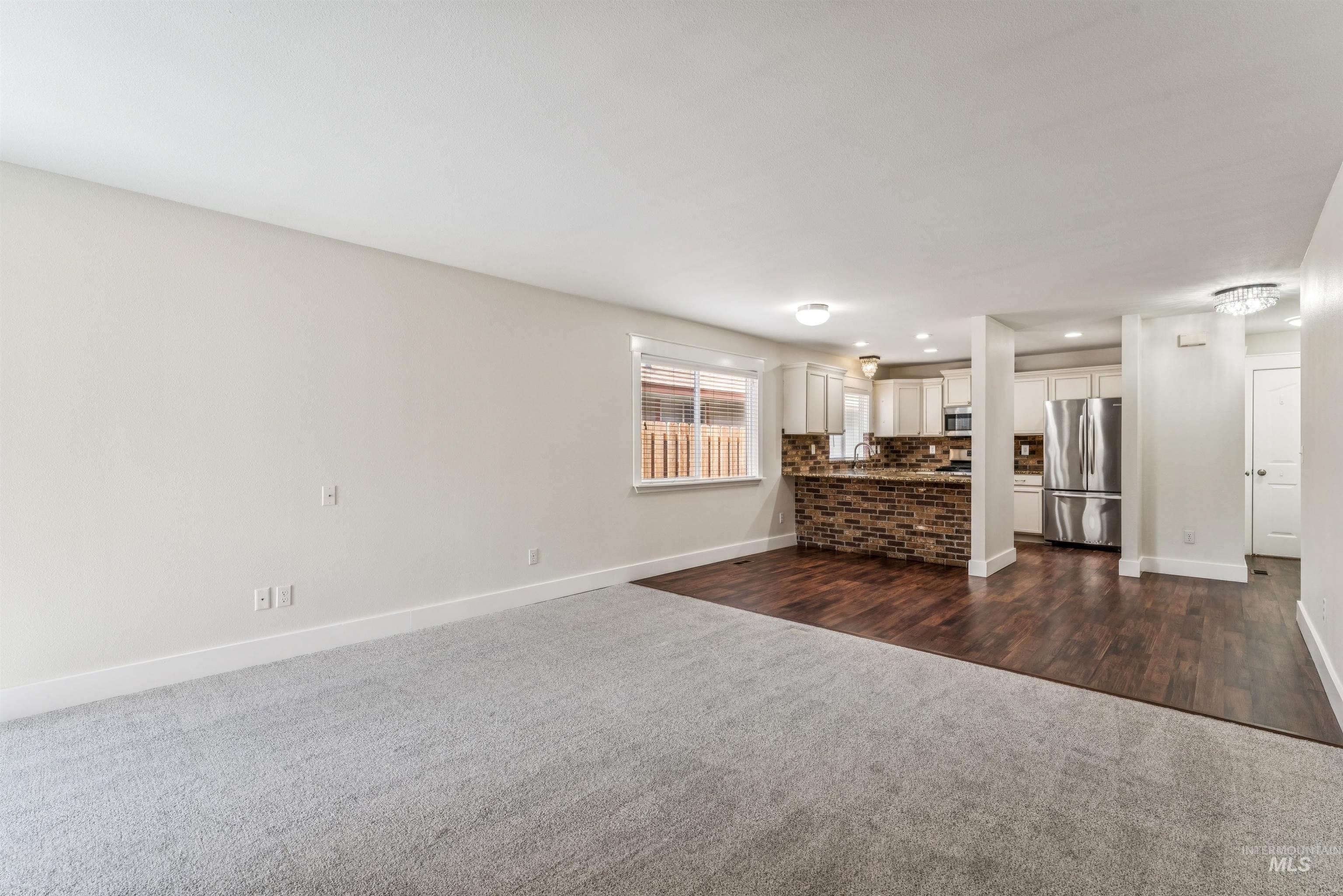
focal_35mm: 16
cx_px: 672
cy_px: 448
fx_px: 597
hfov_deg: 96.7
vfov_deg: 73.7
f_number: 13
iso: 400
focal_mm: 16
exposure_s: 1/10
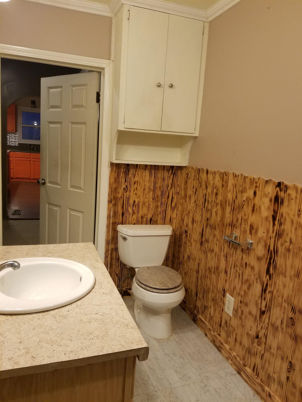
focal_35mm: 26
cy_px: 201
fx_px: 302
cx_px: 151
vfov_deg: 67.3
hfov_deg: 53.1
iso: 125
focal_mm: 4.2
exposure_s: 1/24
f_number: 1.7
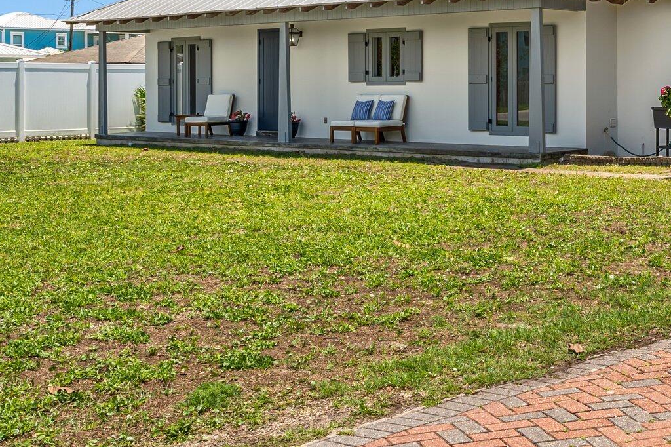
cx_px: 592
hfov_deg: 32.9
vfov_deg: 22.9
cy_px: 66
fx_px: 1081
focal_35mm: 58
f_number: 9
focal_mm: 19.6
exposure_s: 1/100
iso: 50
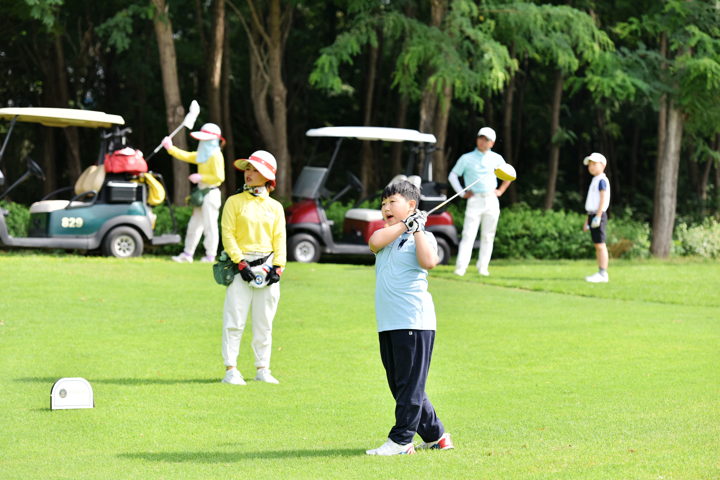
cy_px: 242
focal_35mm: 113
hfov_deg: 18.1
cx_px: 359
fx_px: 2260
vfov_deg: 12.1
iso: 125
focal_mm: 112
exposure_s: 1/640
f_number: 4
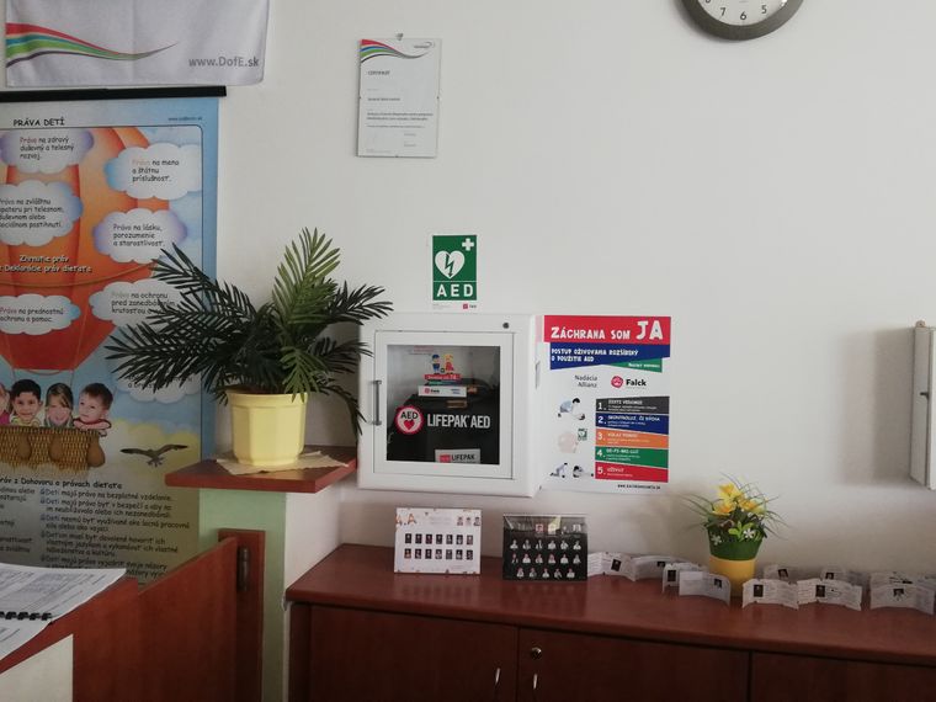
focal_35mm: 36
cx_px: 468
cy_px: 351
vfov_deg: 39.7
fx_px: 973
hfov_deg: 51.4
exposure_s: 1/33.3
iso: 250
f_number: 2.2
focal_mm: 3.81
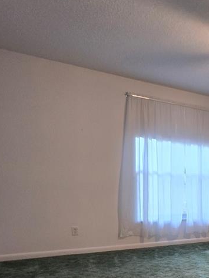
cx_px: 249
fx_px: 266
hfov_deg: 34.6
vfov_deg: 51.0
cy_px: 232
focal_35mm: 33
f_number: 2.2
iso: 250
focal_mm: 2.2
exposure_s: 1/60
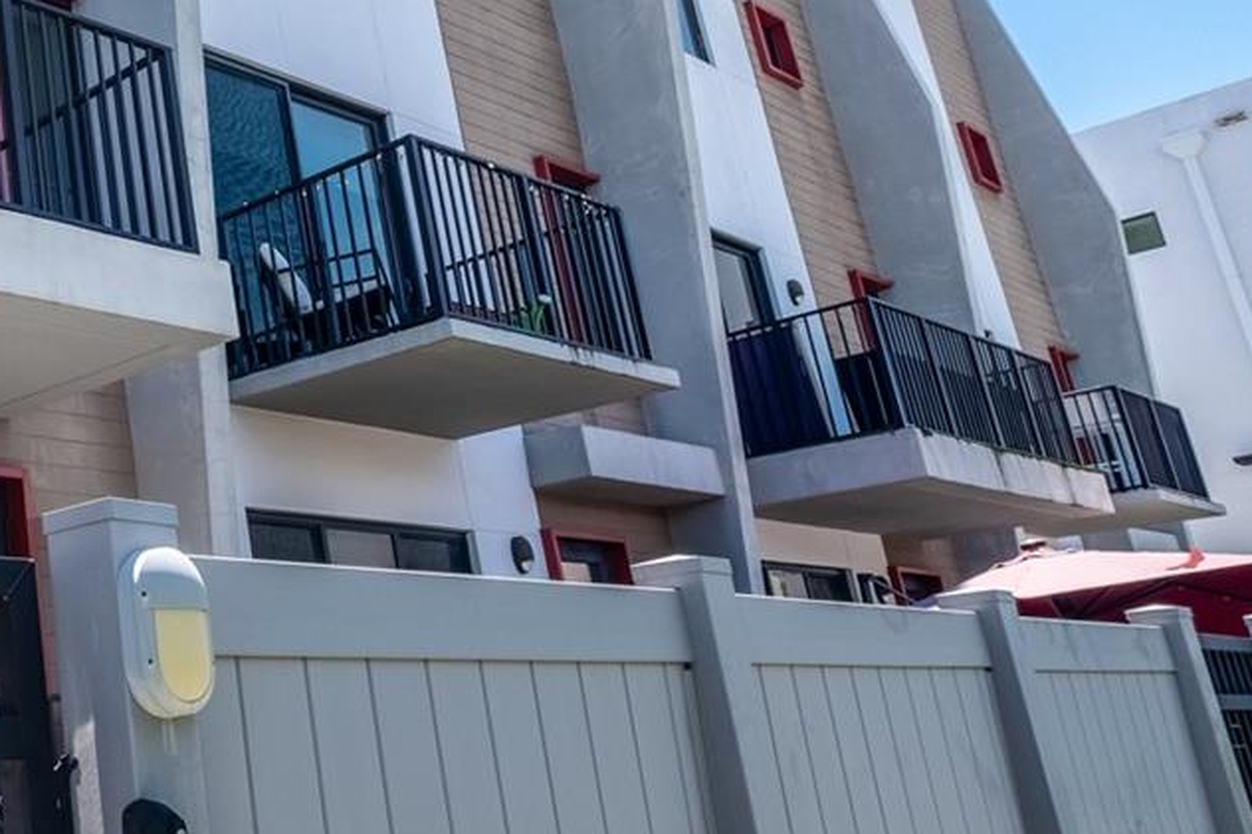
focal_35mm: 38
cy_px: 386
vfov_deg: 35.0
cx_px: -184
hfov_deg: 39.5
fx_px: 1321
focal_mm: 10
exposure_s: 1/8000
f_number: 8
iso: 500
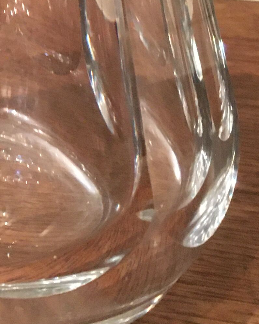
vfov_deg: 16.1
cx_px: -118
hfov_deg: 12.8
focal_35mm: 115
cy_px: -65
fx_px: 1102
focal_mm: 4.15
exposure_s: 1/17
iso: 250
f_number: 2.2
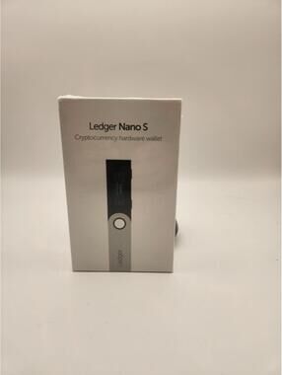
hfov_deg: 59.0
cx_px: 141
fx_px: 249
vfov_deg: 73.9
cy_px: 188
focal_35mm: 23
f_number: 1.8
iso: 20
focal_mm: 5.4
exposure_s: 1/280
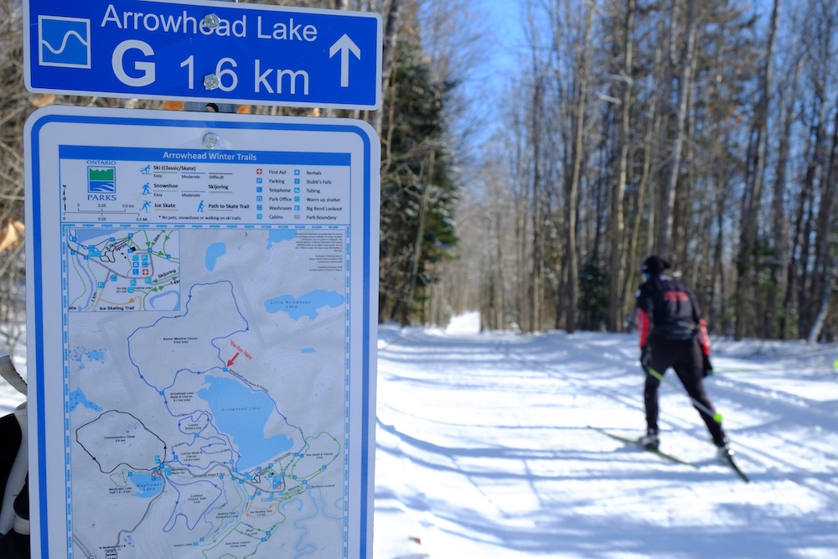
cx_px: 419
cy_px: 280
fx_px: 931
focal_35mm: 40
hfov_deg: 48.5
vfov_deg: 33.4
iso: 200
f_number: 6.4
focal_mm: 26.5
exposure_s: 1/250
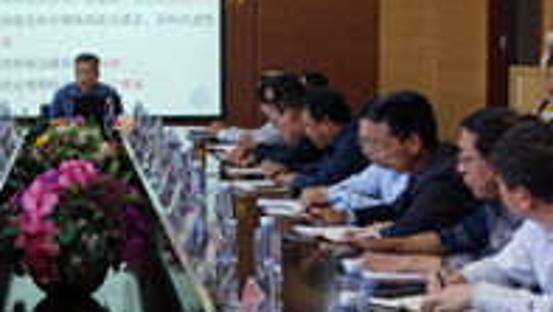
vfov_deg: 13.4
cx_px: 108
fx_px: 1320
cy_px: 105
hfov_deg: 23.3
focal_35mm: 90
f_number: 4
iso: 400
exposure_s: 1/60
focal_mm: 26
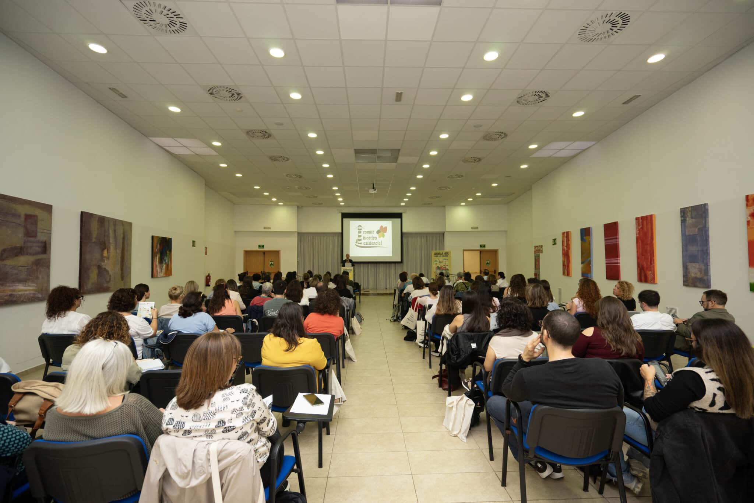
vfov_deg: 73.7
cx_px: 377
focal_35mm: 16
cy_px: 252
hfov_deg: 96.7
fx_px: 335
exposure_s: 1/160
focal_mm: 16
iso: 400
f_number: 4
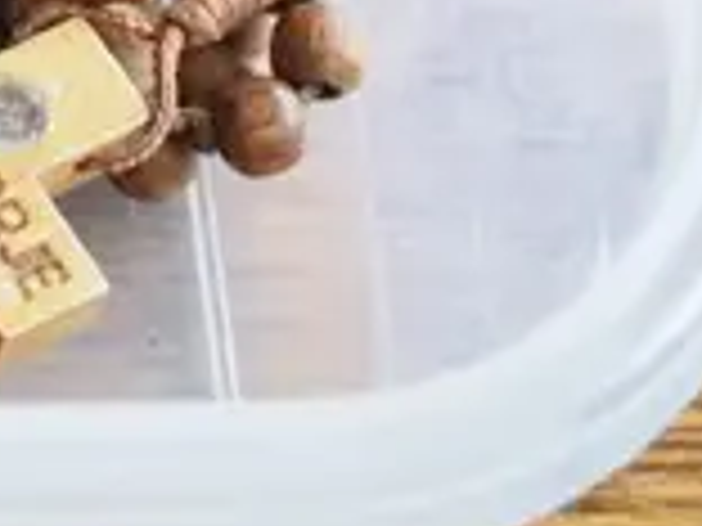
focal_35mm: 341
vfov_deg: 4.3
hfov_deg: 5.5
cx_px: -1260
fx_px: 6915
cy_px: -755
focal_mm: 26
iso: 3200
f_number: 5.6
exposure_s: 1/200
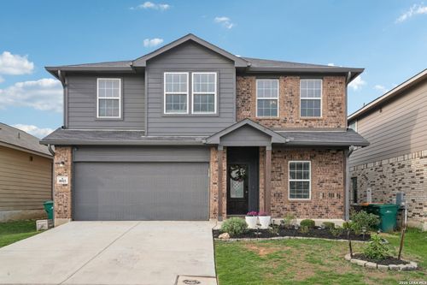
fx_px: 344
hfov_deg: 63.7
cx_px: 214
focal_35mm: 29
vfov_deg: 44.9
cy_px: 142
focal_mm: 29
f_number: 9.5
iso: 200
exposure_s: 1/200
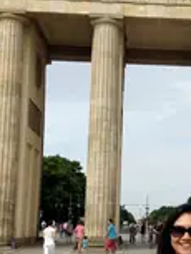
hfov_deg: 16.9
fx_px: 632
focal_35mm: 86
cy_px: 131
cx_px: 173
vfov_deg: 22.7
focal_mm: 4.12
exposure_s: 1/1748
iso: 50
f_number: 2.4
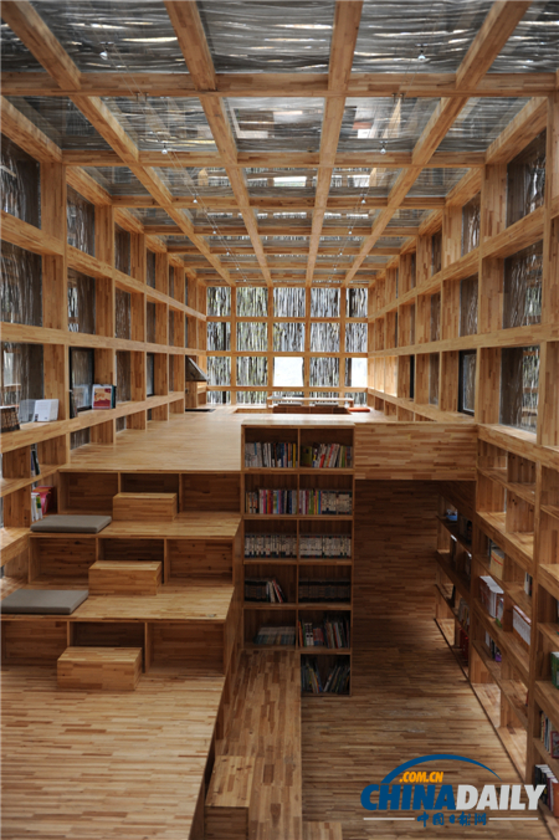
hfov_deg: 41.1
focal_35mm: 32
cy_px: 420
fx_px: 746
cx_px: 280
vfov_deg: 58.7
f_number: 3.2
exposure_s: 1/125
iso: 400
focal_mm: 32
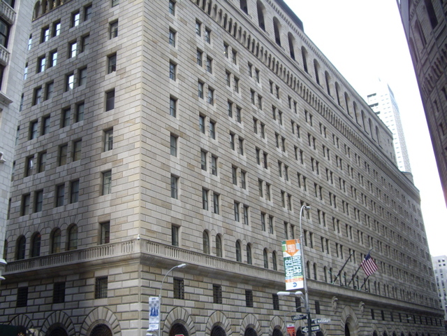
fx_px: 491
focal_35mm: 38
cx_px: 224
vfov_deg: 37.7
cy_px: 168
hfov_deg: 49.0
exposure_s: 1/80
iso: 200
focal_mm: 7.9
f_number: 2.8
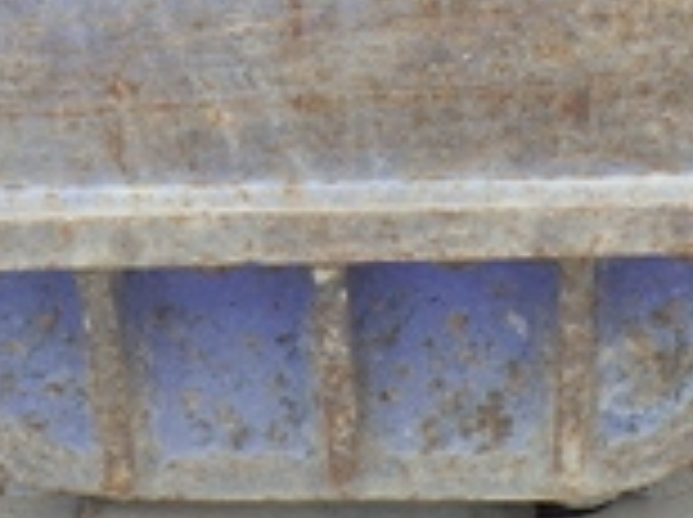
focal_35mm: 106
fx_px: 2119
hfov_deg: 18.6
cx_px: 405
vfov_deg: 13.2
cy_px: -252
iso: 125
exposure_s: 1/160
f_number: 4.6
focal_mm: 6.1
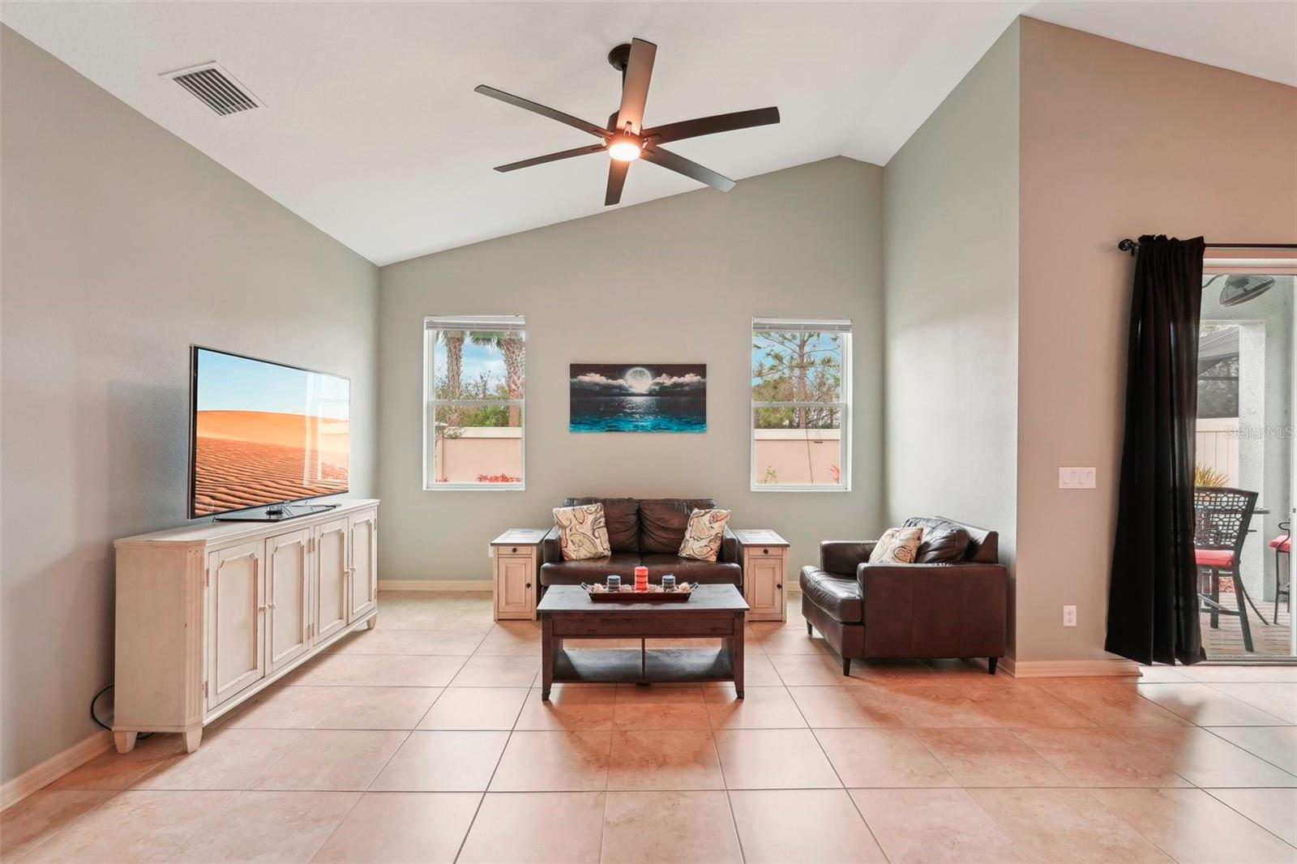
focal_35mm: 16
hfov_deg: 96.7
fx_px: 576
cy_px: 432
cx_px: 648
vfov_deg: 73.7
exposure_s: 1/40
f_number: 8
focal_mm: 16
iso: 400
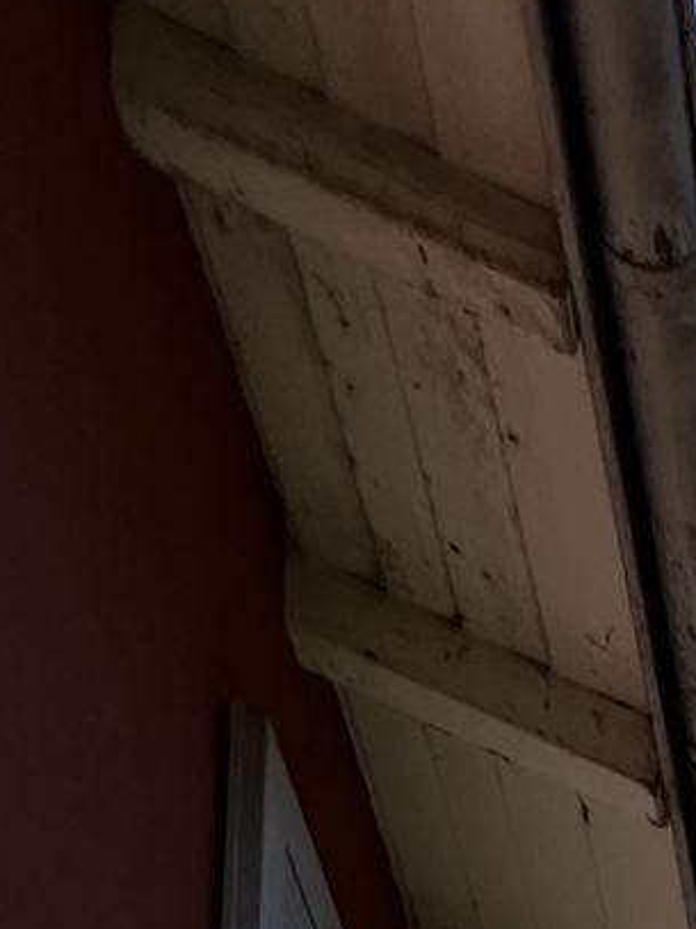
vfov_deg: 11.4
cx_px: 1579
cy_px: 2821
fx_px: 2360
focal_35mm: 88
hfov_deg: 13.3
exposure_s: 1/1490
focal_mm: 2.22
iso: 40
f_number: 2.2
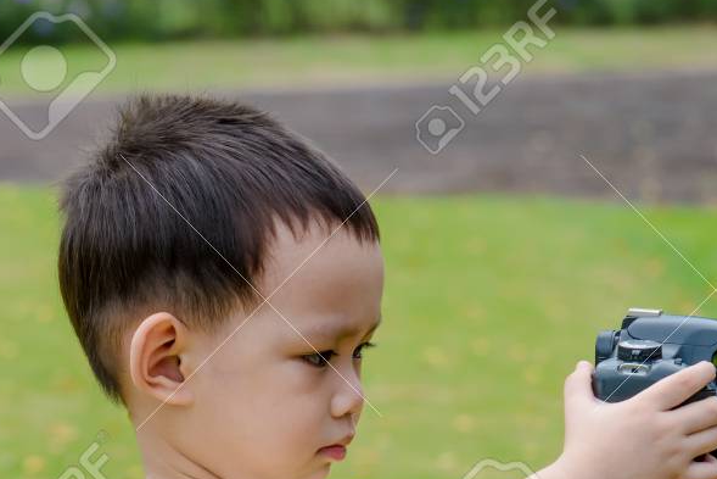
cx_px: 265
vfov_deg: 5.2
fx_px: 5279
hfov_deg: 7.8
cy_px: 474
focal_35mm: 265
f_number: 8
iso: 400
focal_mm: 120
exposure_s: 1/1000
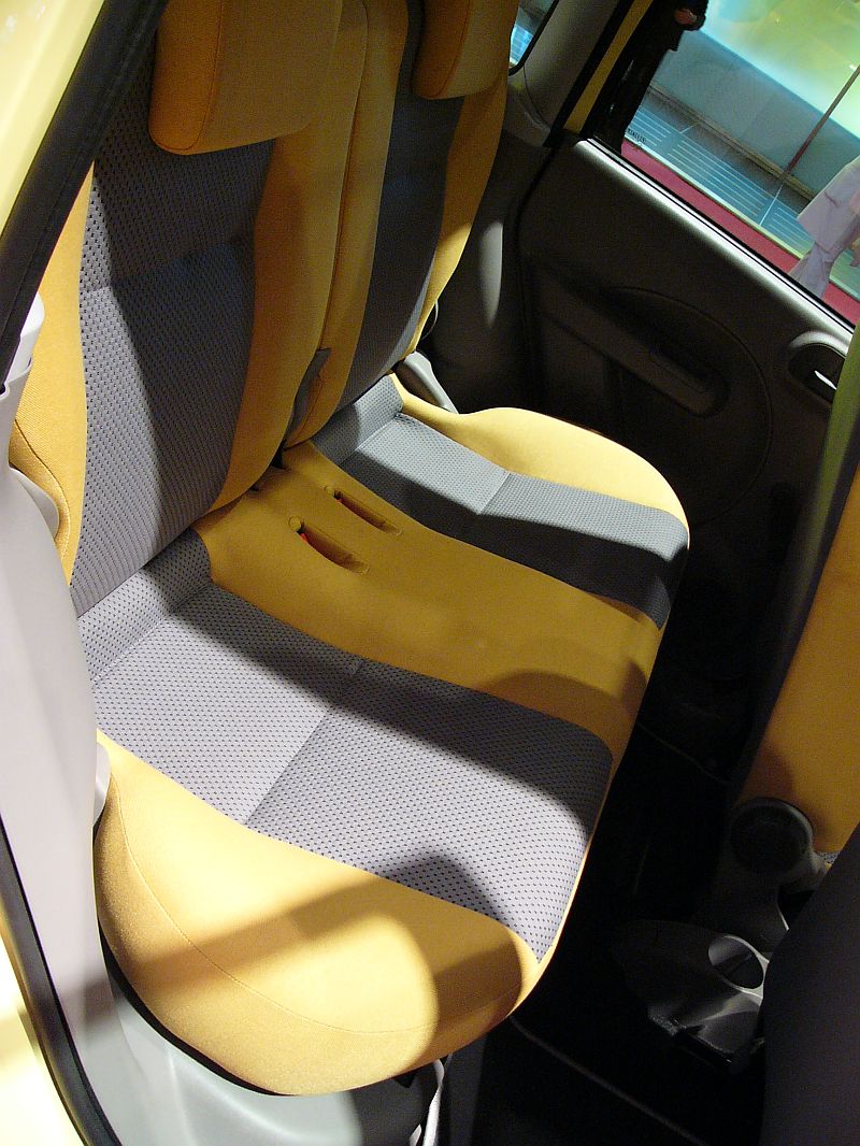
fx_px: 1192
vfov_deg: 51.3
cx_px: 430
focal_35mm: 36
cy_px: 573
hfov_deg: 39.7
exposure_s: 1/30
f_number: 2.8
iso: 200
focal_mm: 6
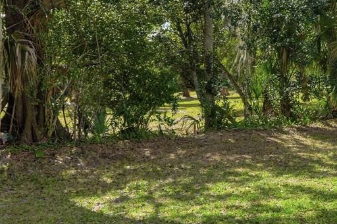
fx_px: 482
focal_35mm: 52
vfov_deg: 26.0
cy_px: 73
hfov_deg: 34.2
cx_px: 355
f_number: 8
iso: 160
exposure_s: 1/2000
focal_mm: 16.5
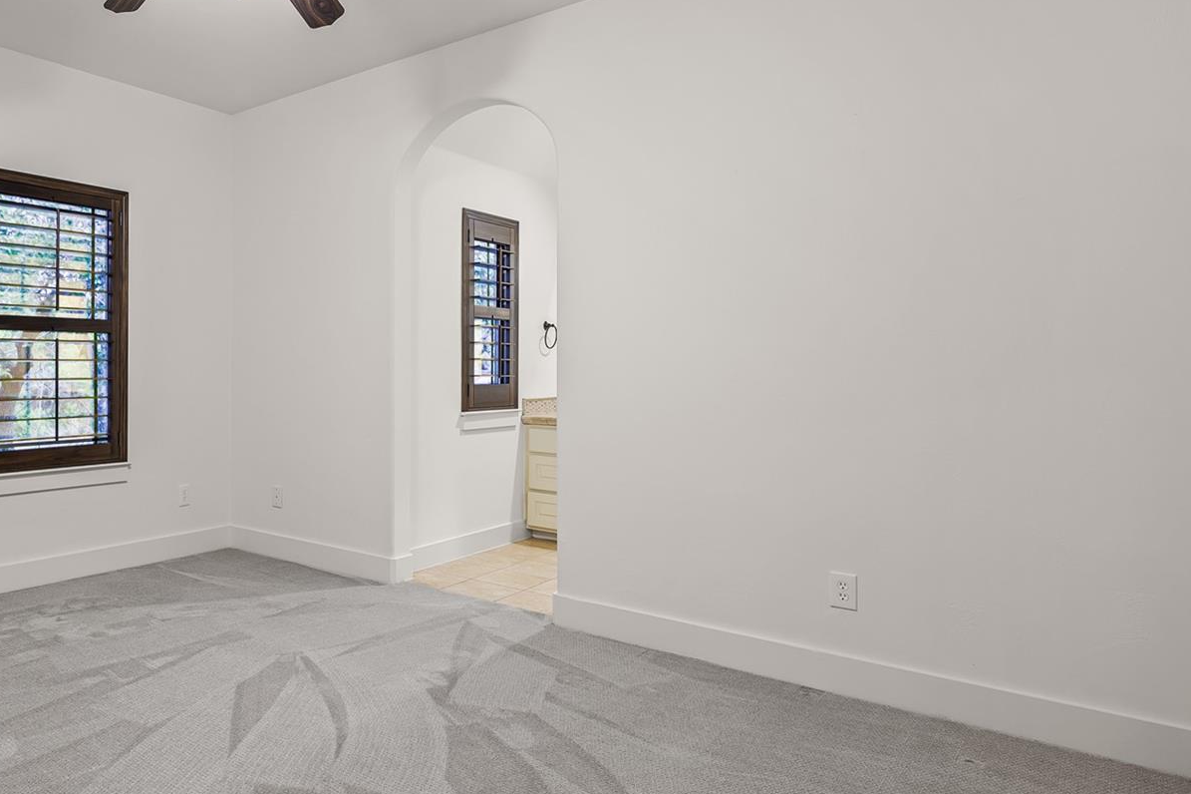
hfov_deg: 68.7
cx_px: 291
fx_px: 794
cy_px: 380
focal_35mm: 24
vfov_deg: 53.1
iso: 250
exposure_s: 1
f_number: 8
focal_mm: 14
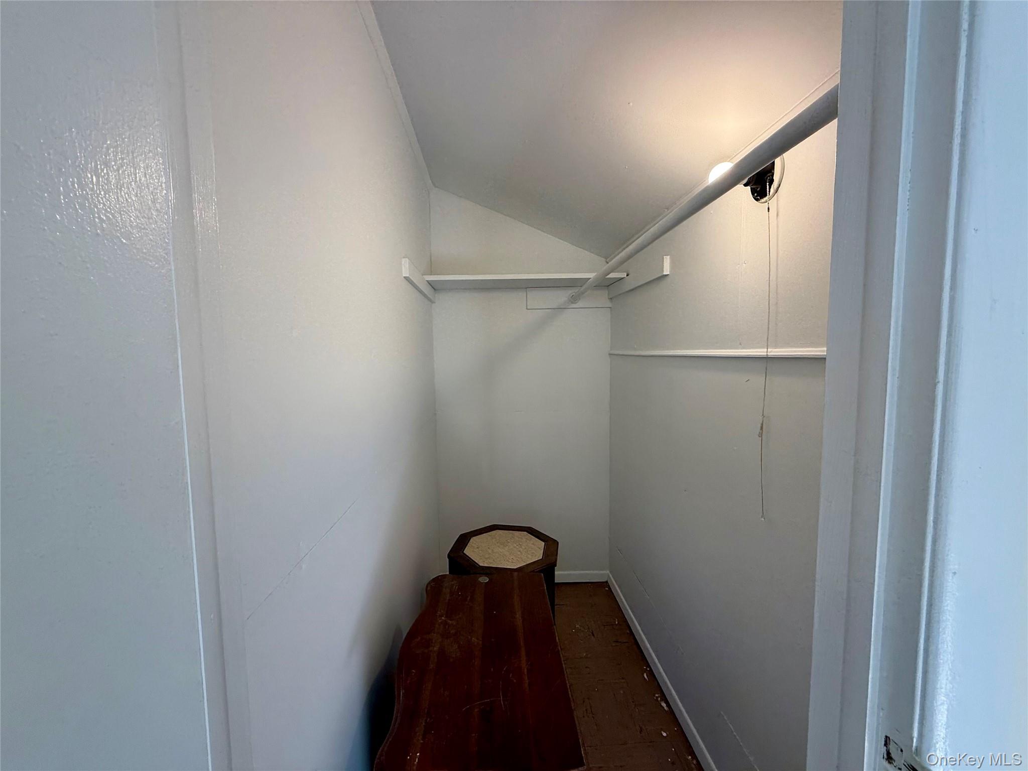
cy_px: 386
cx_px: 514
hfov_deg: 102.1
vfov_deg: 85.7
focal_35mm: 14
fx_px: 416
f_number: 2.2
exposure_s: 1/99
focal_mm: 2.22
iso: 80
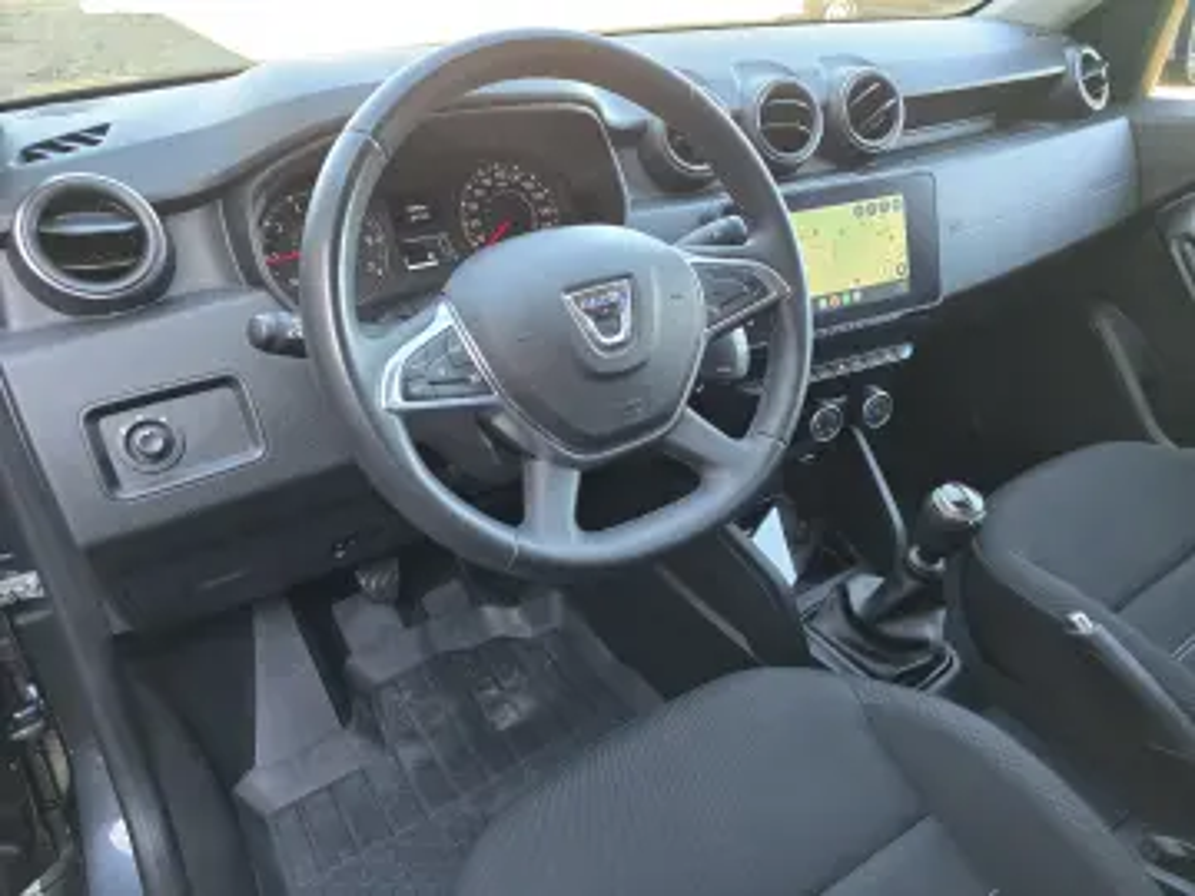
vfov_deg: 58.9
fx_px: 794
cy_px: 448
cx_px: 598
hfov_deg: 73.9
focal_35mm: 23
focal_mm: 6.3
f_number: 1.7
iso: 200
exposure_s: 1/100
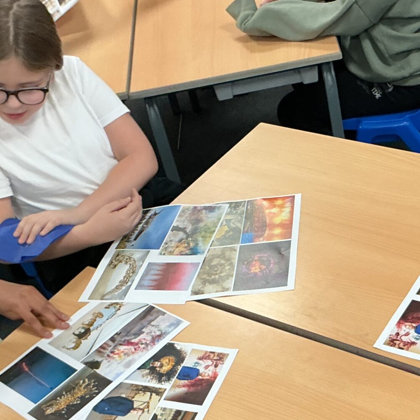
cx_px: 307
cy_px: 278
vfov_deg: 26.3
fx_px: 892
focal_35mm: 65
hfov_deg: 26.2
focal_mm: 3
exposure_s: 1/60
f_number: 1.8
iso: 100
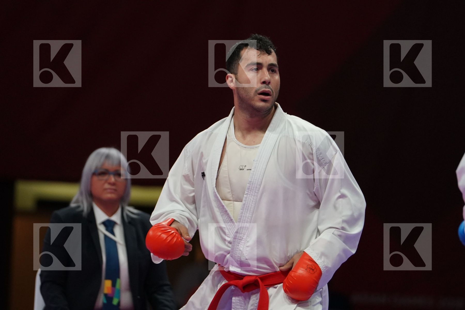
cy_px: 155
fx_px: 5425
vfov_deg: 3.3
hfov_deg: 4.9
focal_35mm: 420
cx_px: 232
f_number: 4
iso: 2500
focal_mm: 280
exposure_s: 1/1000
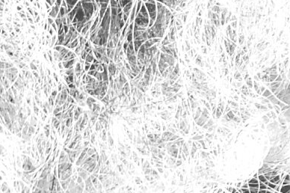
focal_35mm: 538
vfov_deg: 2.5
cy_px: -186
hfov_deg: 3.8
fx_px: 4330
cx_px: -102
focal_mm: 48
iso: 800
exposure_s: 1/200
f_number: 8
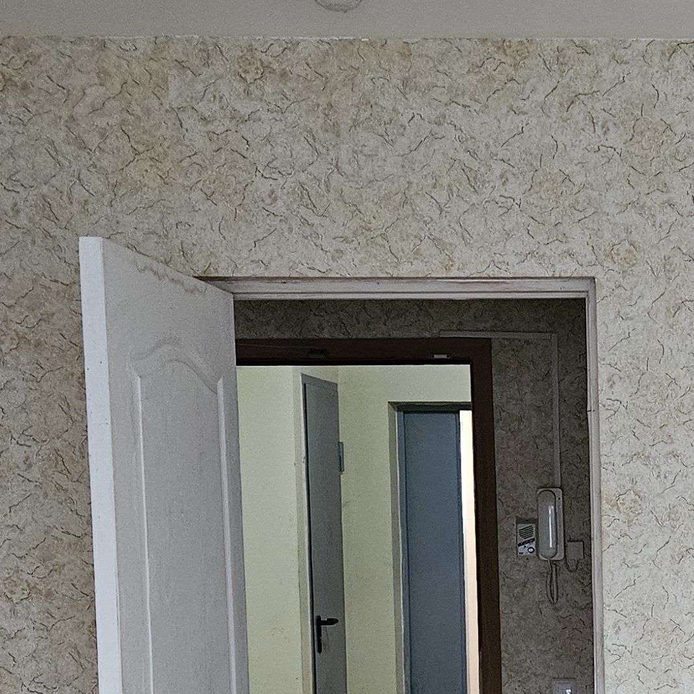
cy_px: 657
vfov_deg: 22.1
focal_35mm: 76
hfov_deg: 21.3
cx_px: 810
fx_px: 1724
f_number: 1.8
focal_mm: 5.4
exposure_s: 1/50
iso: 640
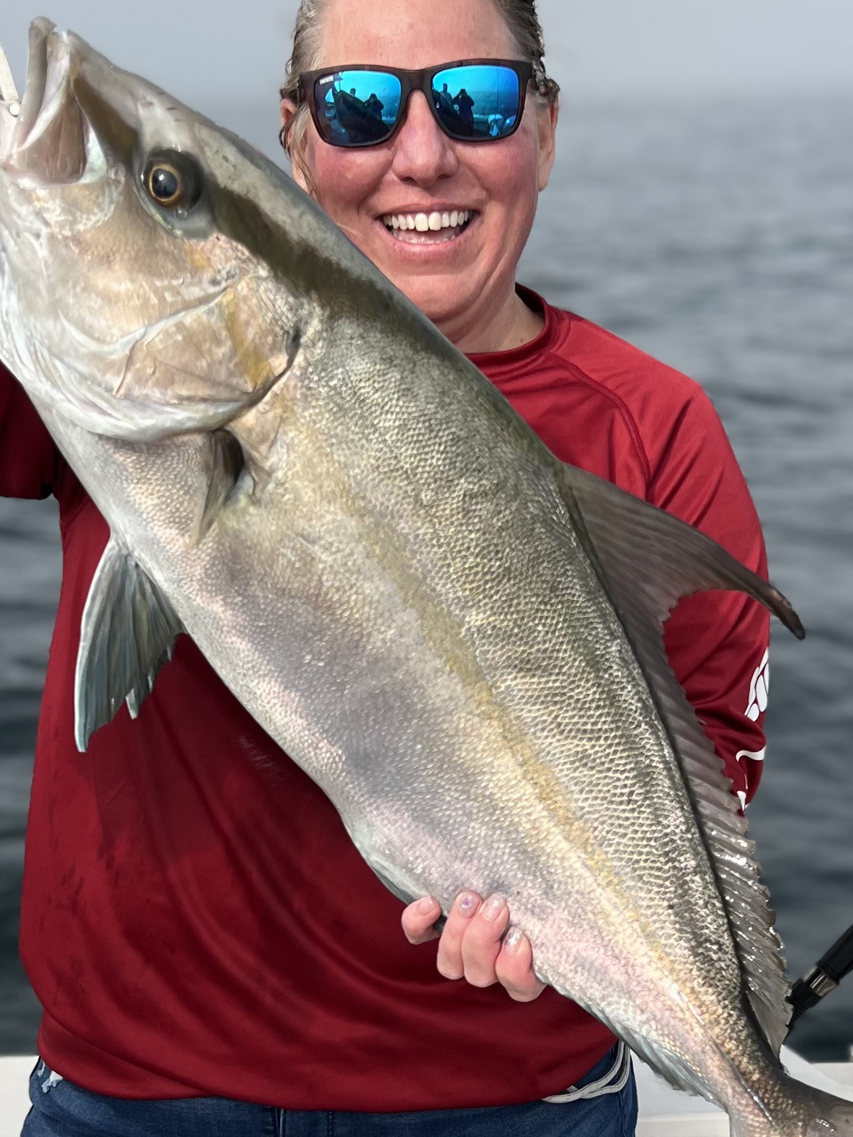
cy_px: 842
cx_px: 448
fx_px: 2004
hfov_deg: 24.0
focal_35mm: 61
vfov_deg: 31.2
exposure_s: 1/3356
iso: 50
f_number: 1.5
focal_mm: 5.7
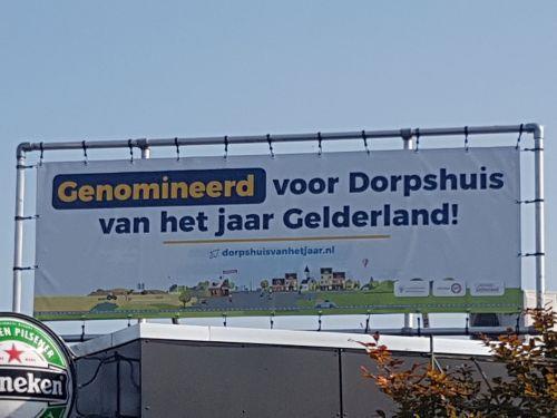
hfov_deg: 67.3
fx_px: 418
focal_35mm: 26
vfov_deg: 53.1
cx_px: 278
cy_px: 209
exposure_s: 1/2600
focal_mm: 4.2
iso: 40
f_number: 1.7
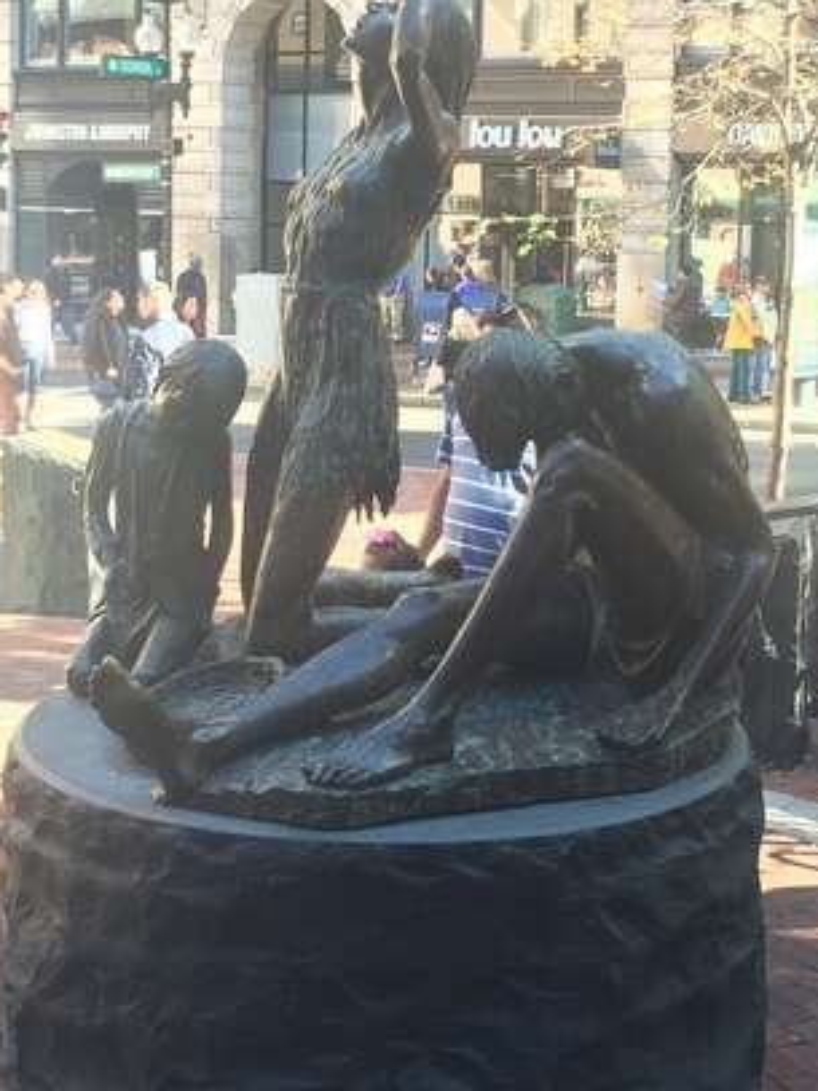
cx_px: 483
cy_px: 340
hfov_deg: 25.6
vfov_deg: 33.4
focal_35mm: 57
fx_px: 1797
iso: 64
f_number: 2.2
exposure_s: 1/120
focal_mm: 4.15
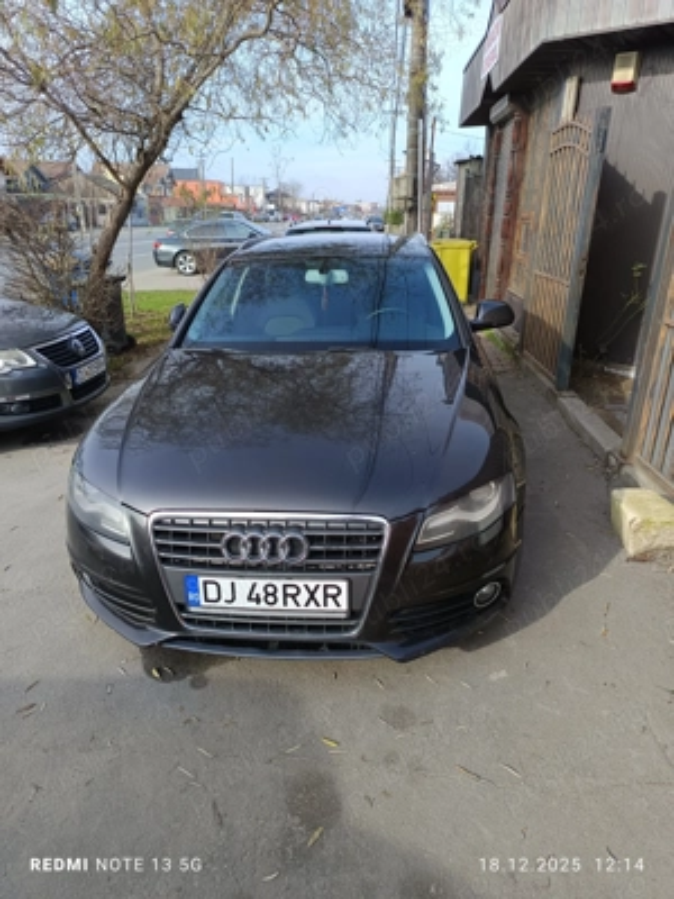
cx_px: 337
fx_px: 623
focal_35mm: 24
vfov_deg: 71.6
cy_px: 450
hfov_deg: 56.8
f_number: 1.7
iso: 50
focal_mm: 5.31
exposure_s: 1/170
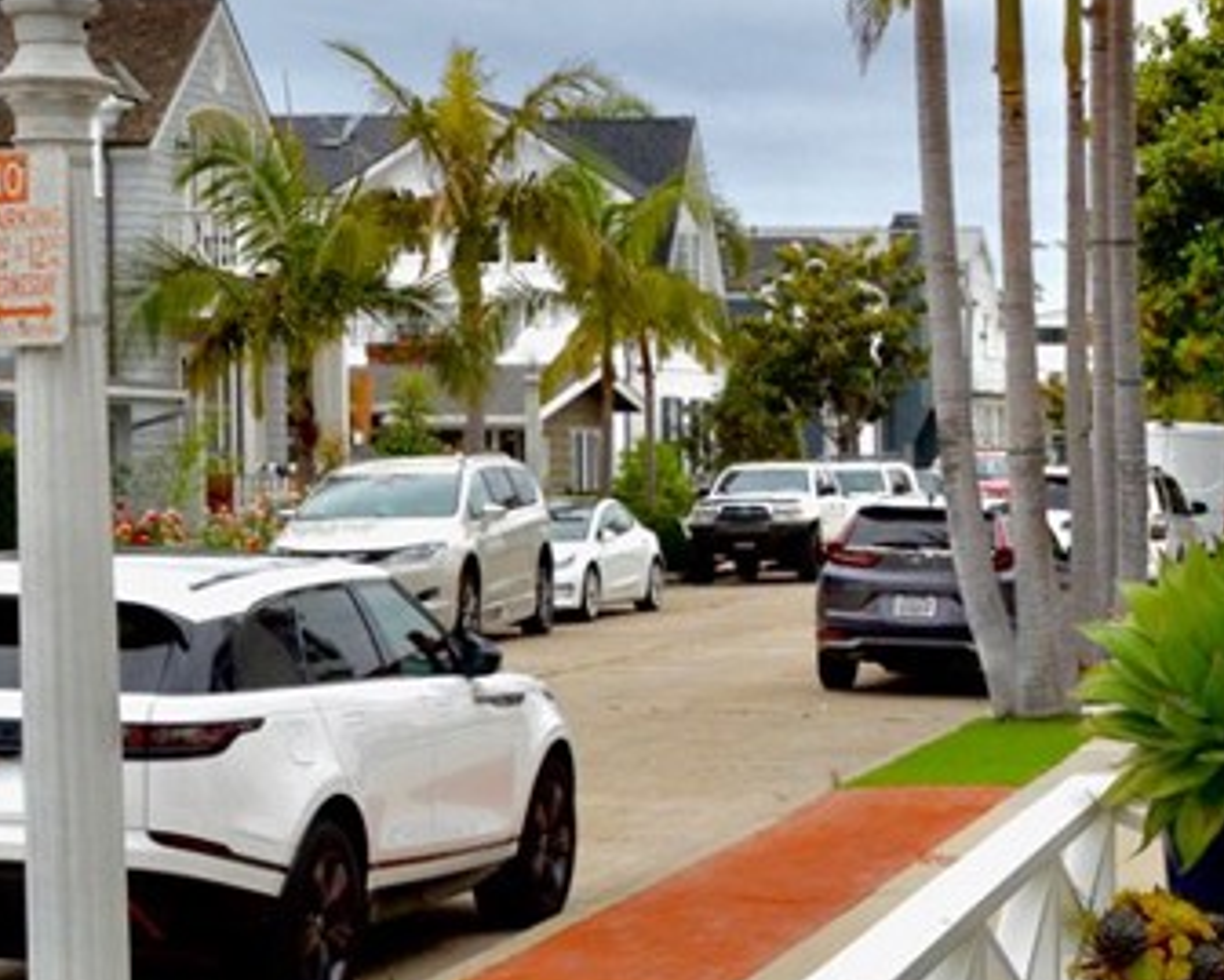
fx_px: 3567
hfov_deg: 17.9
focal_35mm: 98
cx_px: 1705
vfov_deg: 15.6
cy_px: 641
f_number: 13
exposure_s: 1/750
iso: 800
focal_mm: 23
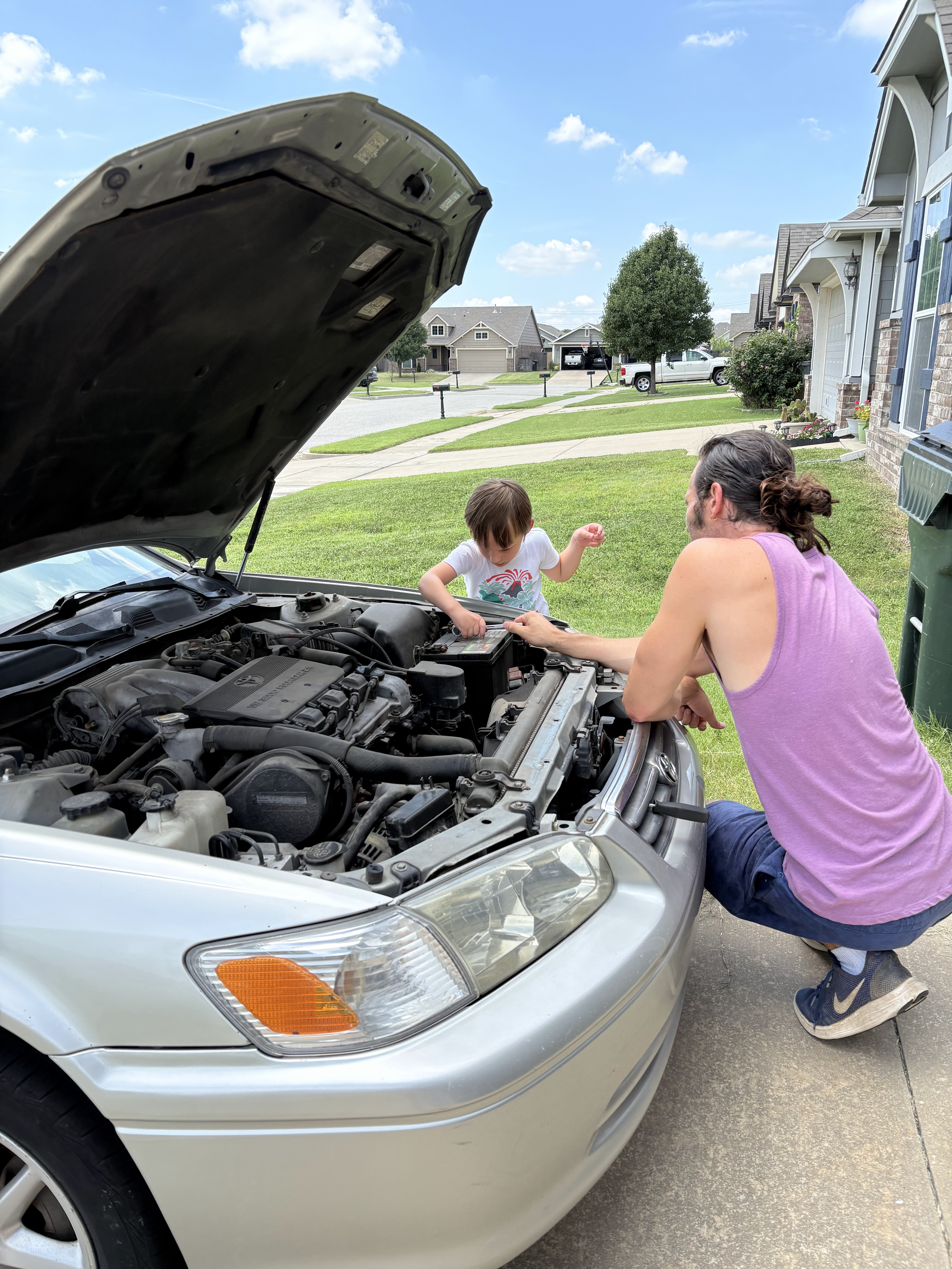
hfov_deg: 53.1
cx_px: 476
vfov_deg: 67.3
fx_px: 953
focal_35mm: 26
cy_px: 634
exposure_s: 1/1393
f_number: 1.6
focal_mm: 5.96
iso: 50
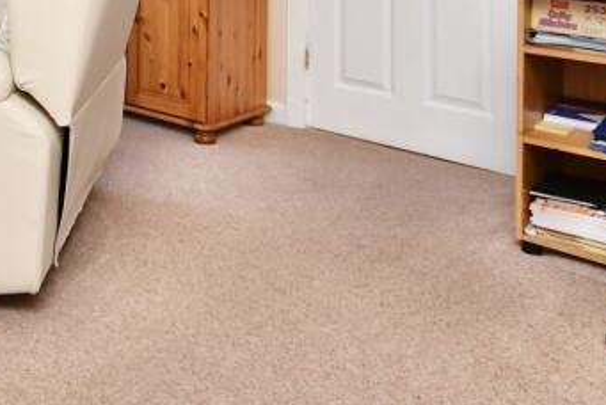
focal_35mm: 45
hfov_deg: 38.8
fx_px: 758
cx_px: 7
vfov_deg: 25.4
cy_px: -136
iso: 200
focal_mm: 10
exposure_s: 1/100
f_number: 5
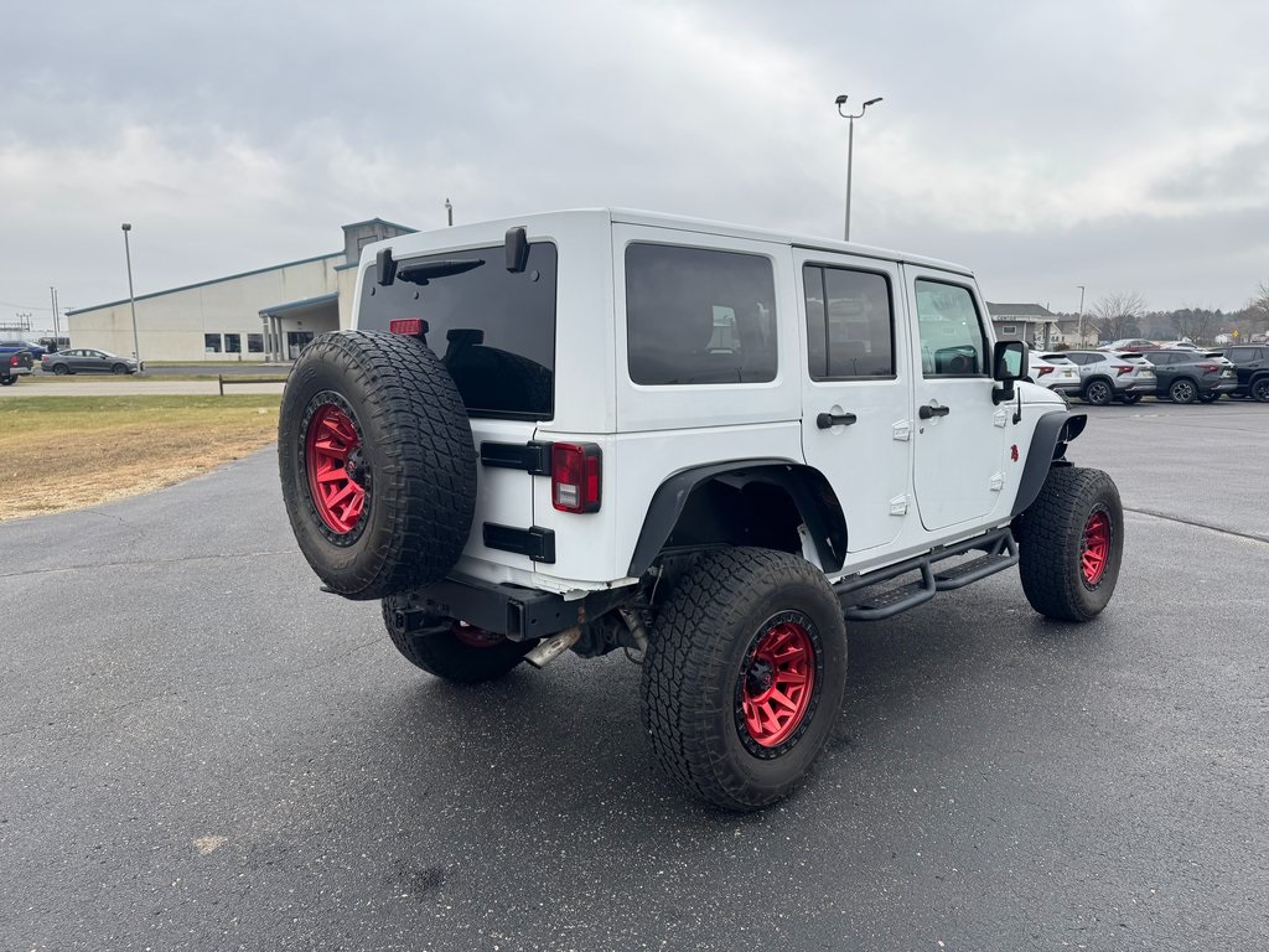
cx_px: 634
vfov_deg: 56.8
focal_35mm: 24
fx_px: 880
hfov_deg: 71.6
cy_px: 476
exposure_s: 1/1059
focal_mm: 6.76
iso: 80
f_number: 1.78
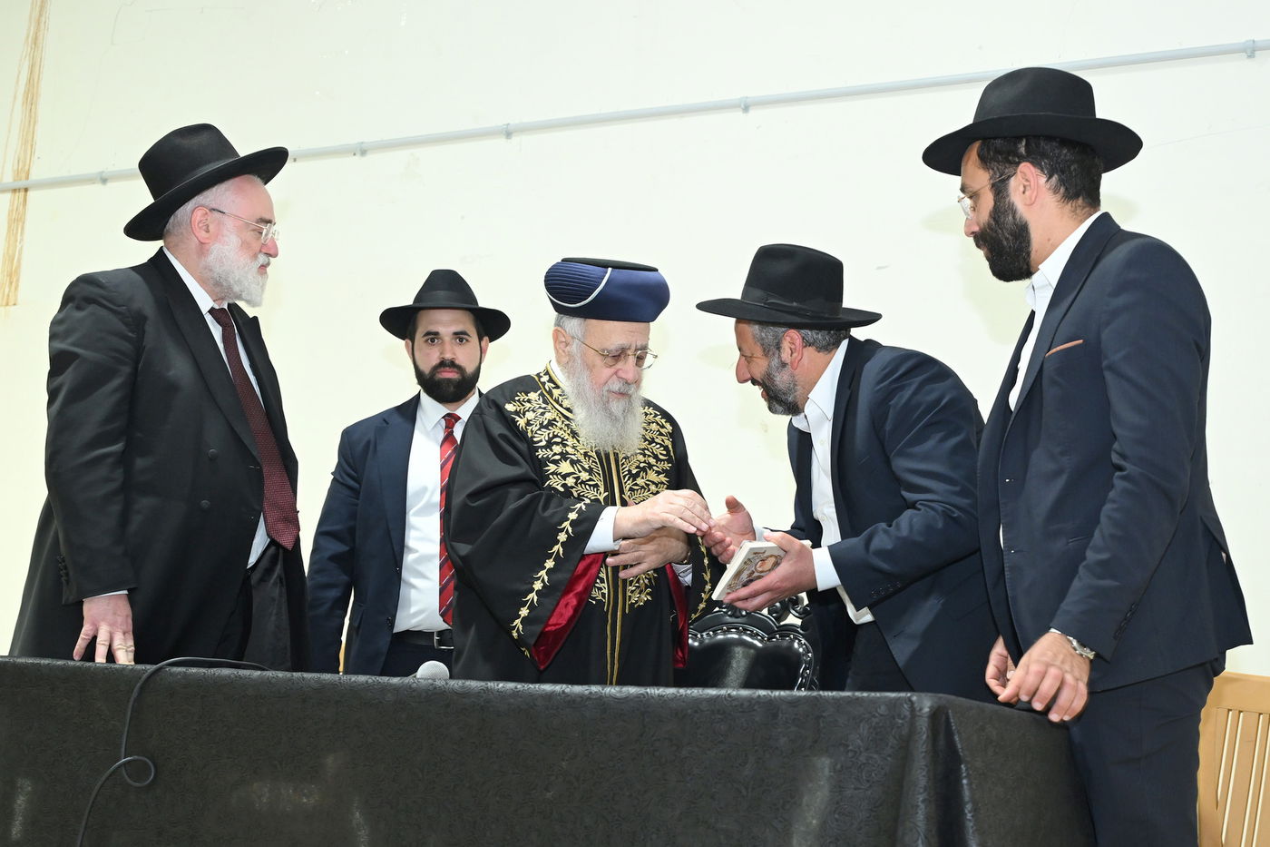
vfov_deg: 37.8
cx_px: 635
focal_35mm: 35
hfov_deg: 54.4
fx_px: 1234
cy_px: 424
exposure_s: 1/125
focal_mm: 35
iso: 1250
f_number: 4.5
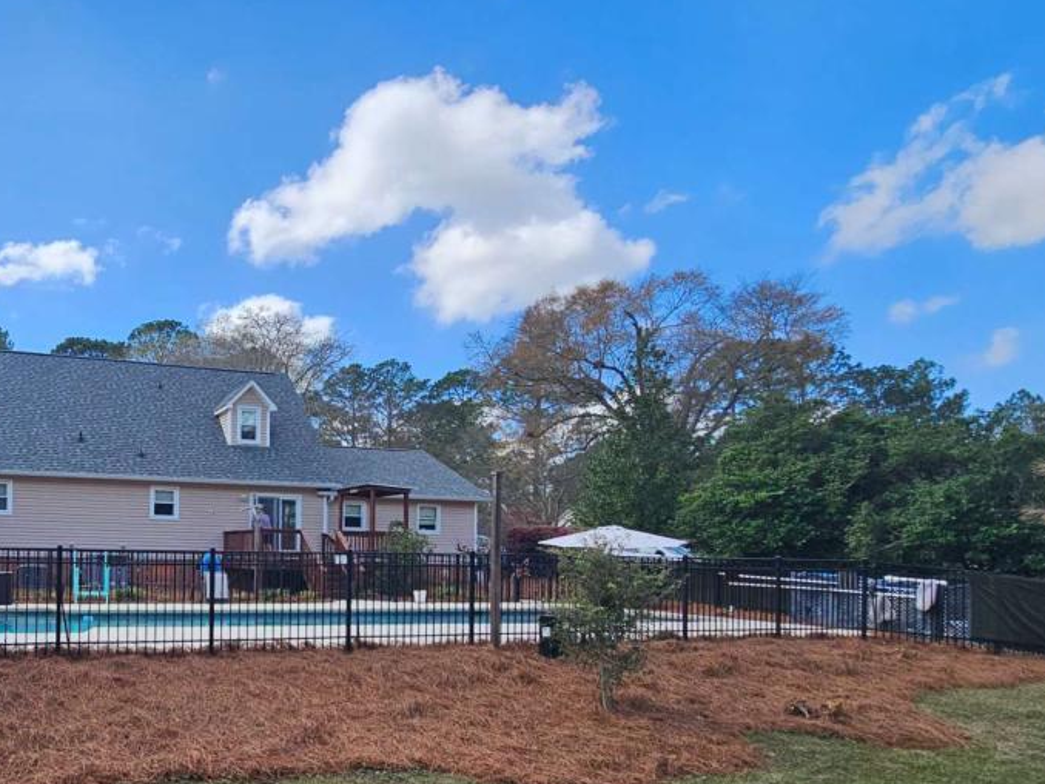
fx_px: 695
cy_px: 530
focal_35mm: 23
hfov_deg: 66.3
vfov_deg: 57.5
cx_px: 193
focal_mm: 2.2
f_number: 2.2
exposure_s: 1/1339
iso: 50
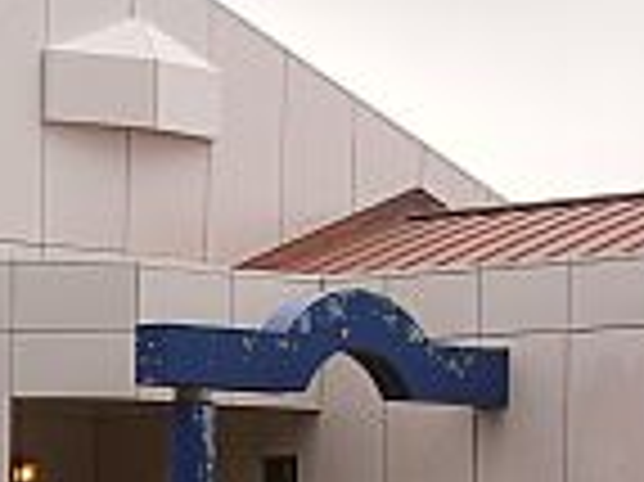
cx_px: -297
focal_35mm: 210
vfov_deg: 6.9
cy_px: 788
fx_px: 3904
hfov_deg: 9.2
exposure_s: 1/100
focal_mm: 12.2
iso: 50
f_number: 4.5
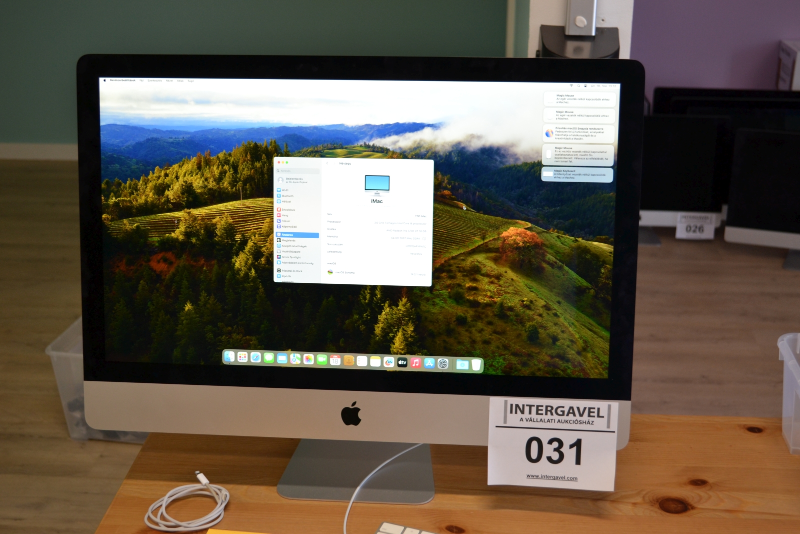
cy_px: 267
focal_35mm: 48
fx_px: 1067
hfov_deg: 41.1
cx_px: 400
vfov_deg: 28.1
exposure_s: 1/40
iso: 400
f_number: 4.8
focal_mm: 32
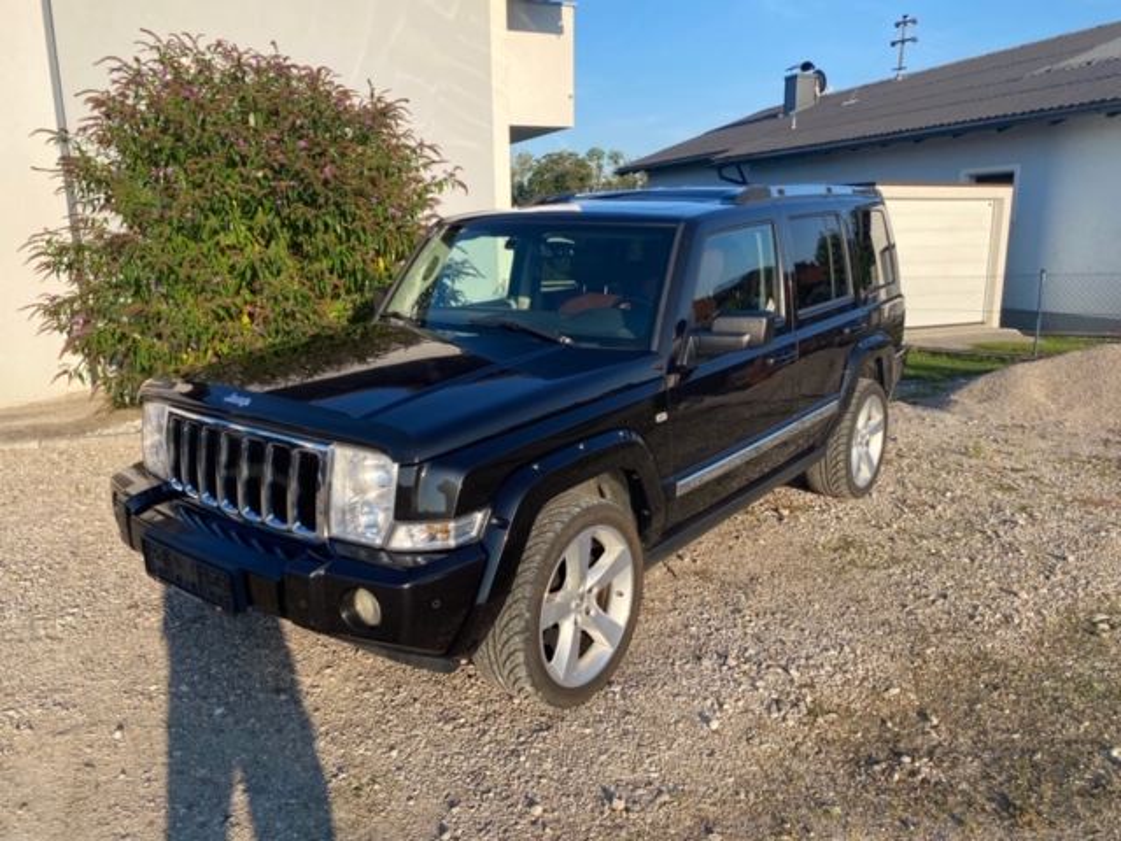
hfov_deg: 67.3
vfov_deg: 53.1
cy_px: 420
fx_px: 842
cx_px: 560
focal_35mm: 26
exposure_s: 1/1447
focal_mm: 4.25
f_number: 1.8
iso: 32
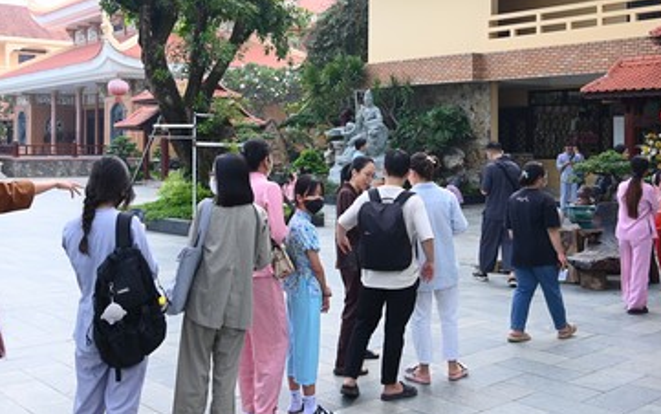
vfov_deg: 29.0
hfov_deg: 45.2
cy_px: 128
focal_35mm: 44
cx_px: 324
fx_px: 793
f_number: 4
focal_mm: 24
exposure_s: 1/200
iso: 250
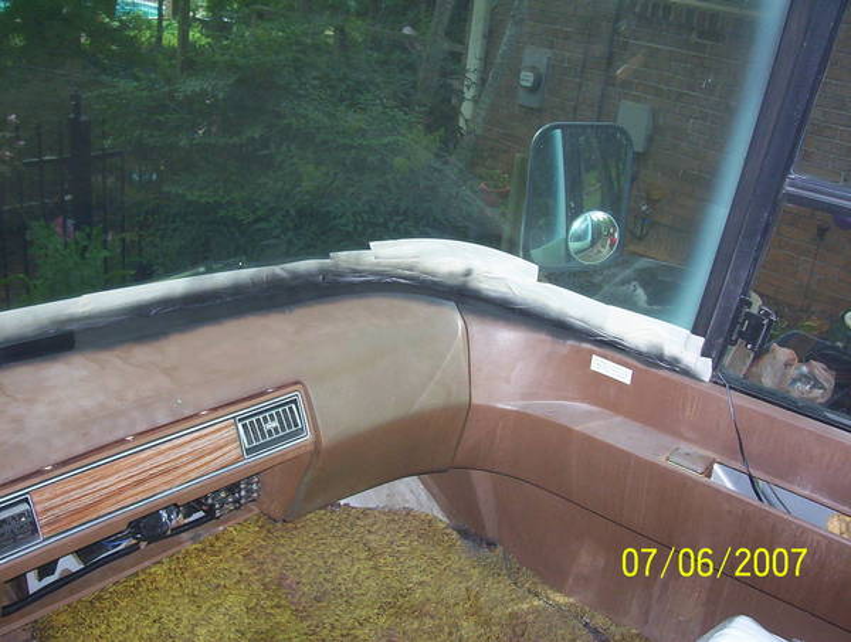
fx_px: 1060
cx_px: 426
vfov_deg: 33.7
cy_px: 321
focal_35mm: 43
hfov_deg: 43.8
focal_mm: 5.77
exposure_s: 1/60
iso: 140
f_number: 2.73
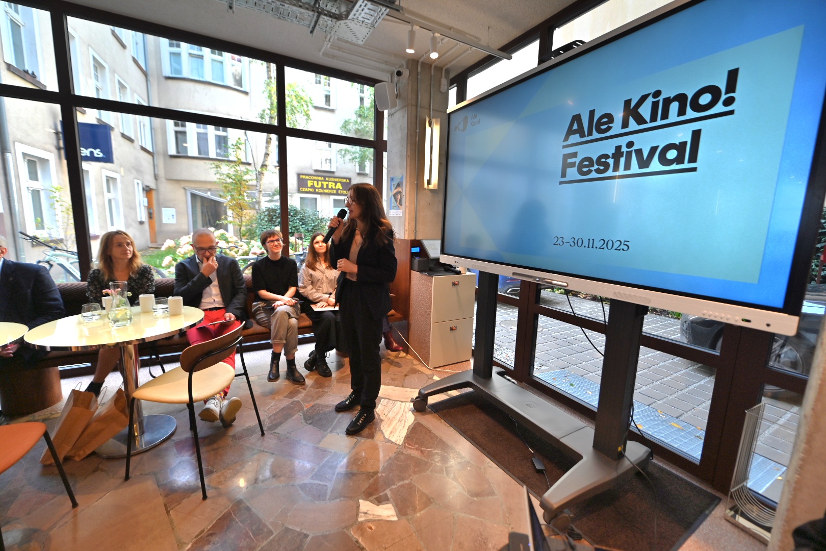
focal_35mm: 14
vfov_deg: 81.2
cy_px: 276
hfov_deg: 104.3
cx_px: 413
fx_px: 321
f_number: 2.8
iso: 220
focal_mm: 14
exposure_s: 1/200
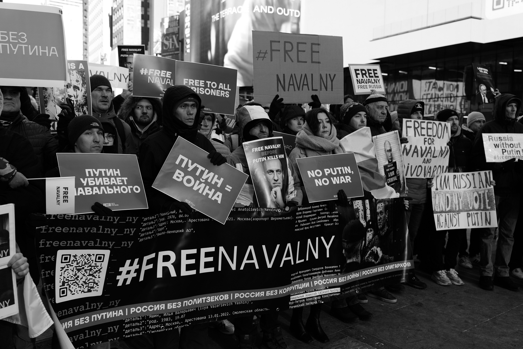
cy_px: 174
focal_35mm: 35
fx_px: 508
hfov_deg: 54.4
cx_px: 262
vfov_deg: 37.9
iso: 400
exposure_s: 1/400
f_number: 4
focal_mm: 35
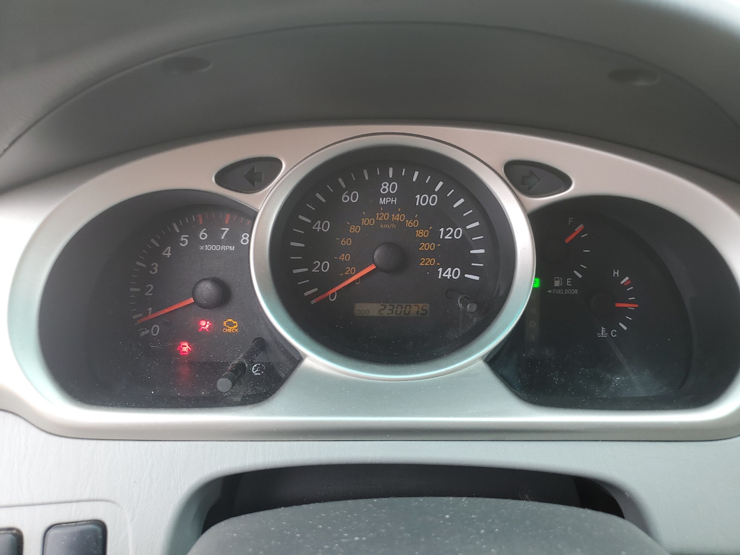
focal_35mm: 26
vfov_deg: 53.1
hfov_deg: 67.3
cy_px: 278
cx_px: 370
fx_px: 556
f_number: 1.5
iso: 51
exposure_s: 1/60.2
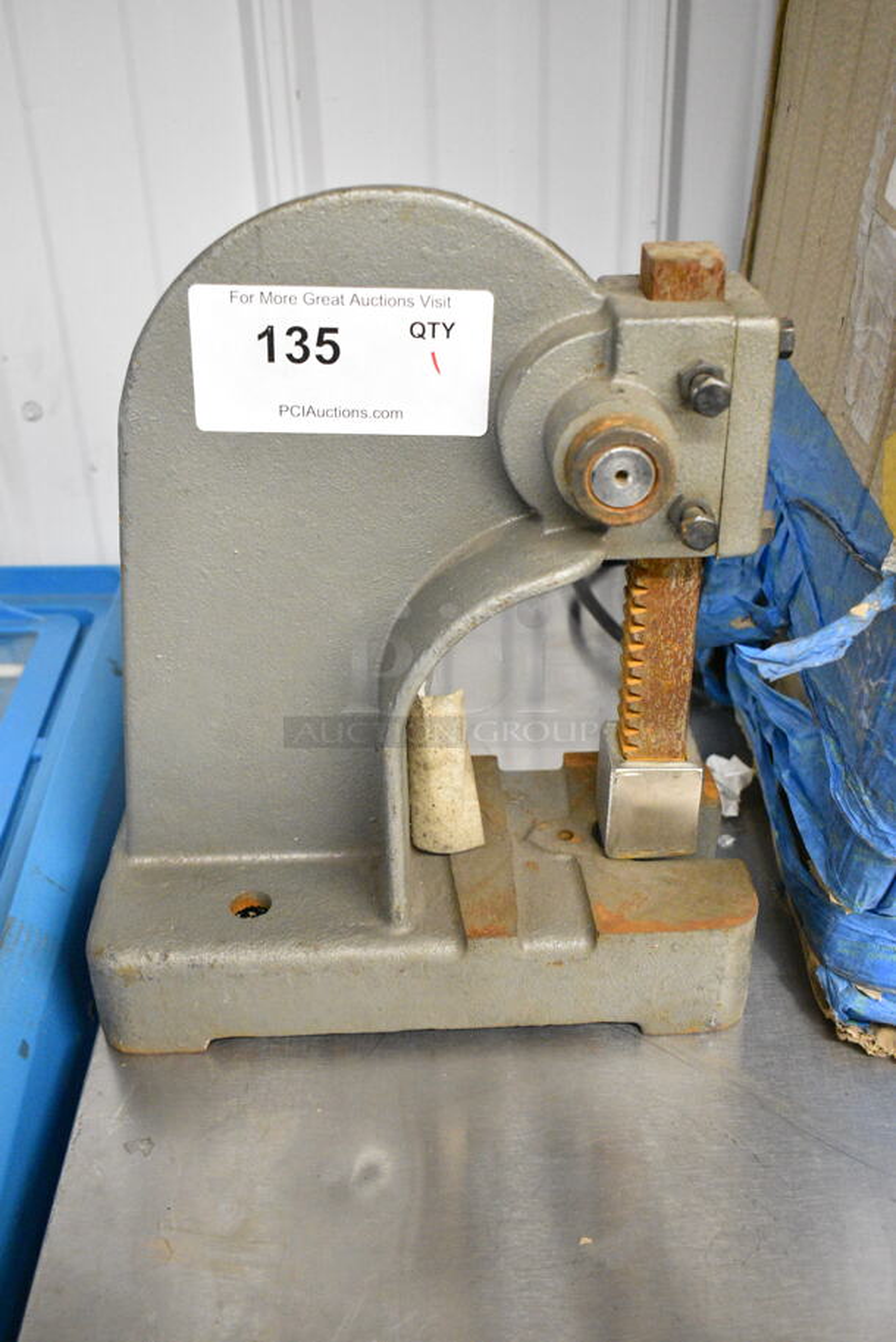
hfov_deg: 36.9
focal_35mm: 36
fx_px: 1342
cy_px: 671
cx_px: 448
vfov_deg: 53.1
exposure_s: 1/100
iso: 6400
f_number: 5
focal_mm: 24
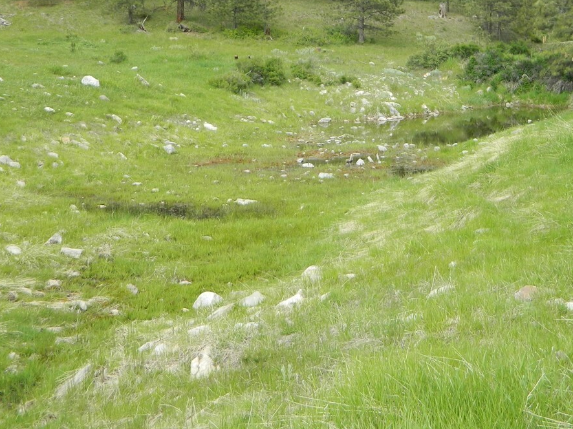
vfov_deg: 25.6
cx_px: 405
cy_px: 81
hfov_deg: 33.9
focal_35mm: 56
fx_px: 927
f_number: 3.2
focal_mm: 5.6
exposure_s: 1/320
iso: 100
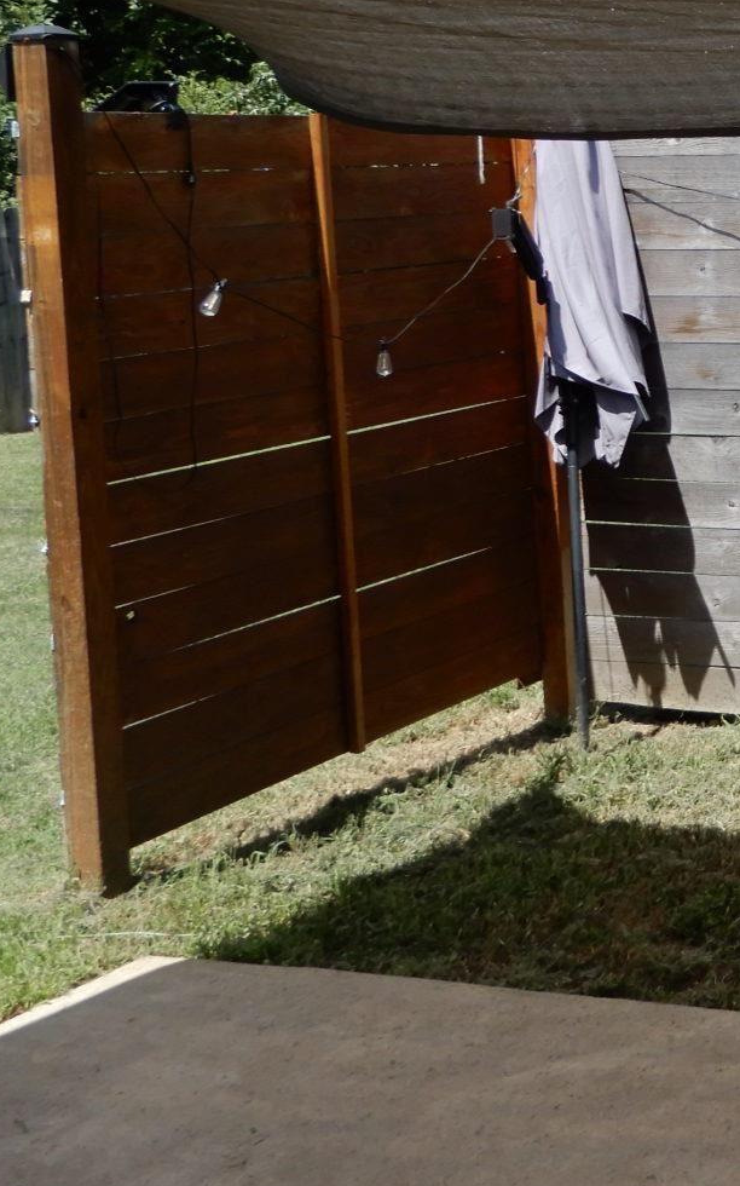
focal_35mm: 59
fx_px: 1905
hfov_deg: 18.3
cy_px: 292
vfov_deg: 33.8
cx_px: 1247
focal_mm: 4.3
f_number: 3.4
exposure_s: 1/500
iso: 80
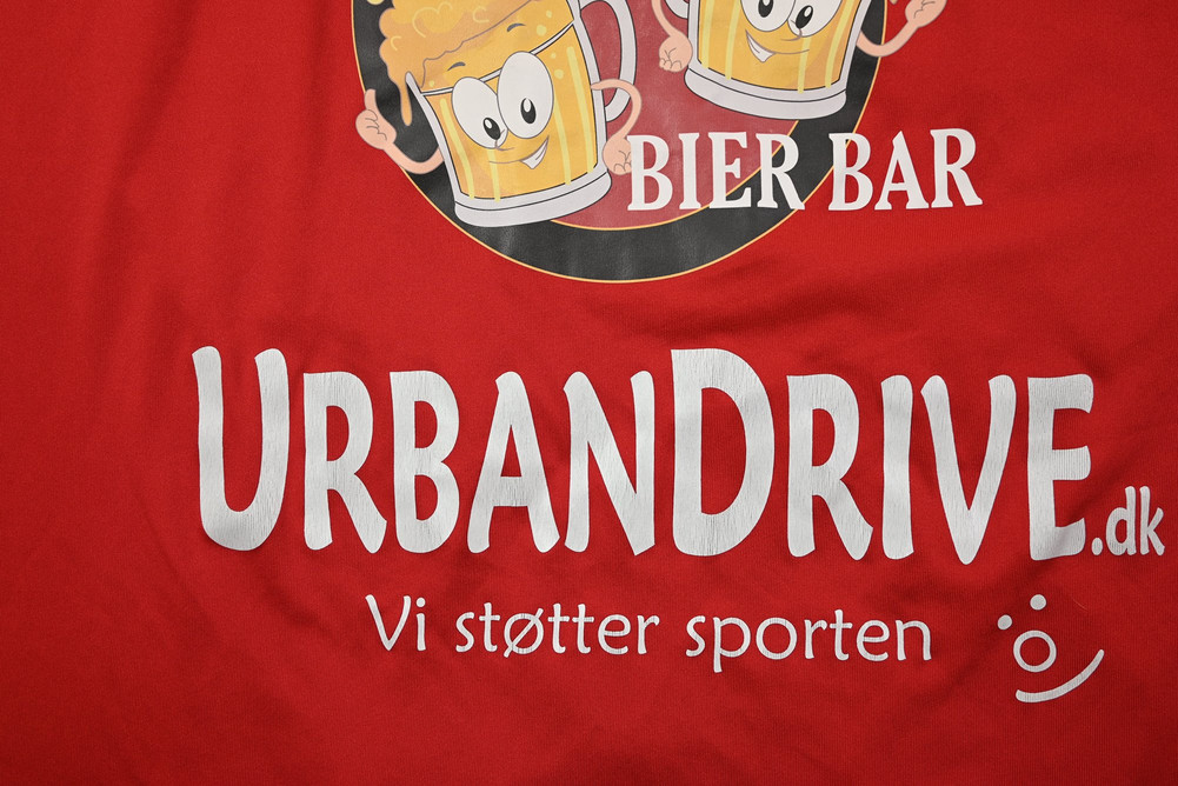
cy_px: 393
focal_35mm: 33
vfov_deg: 40.0
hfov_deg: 57.2
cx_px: 589
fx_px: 1080
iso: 200
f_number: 4.8
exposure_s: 1/125
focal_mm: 33
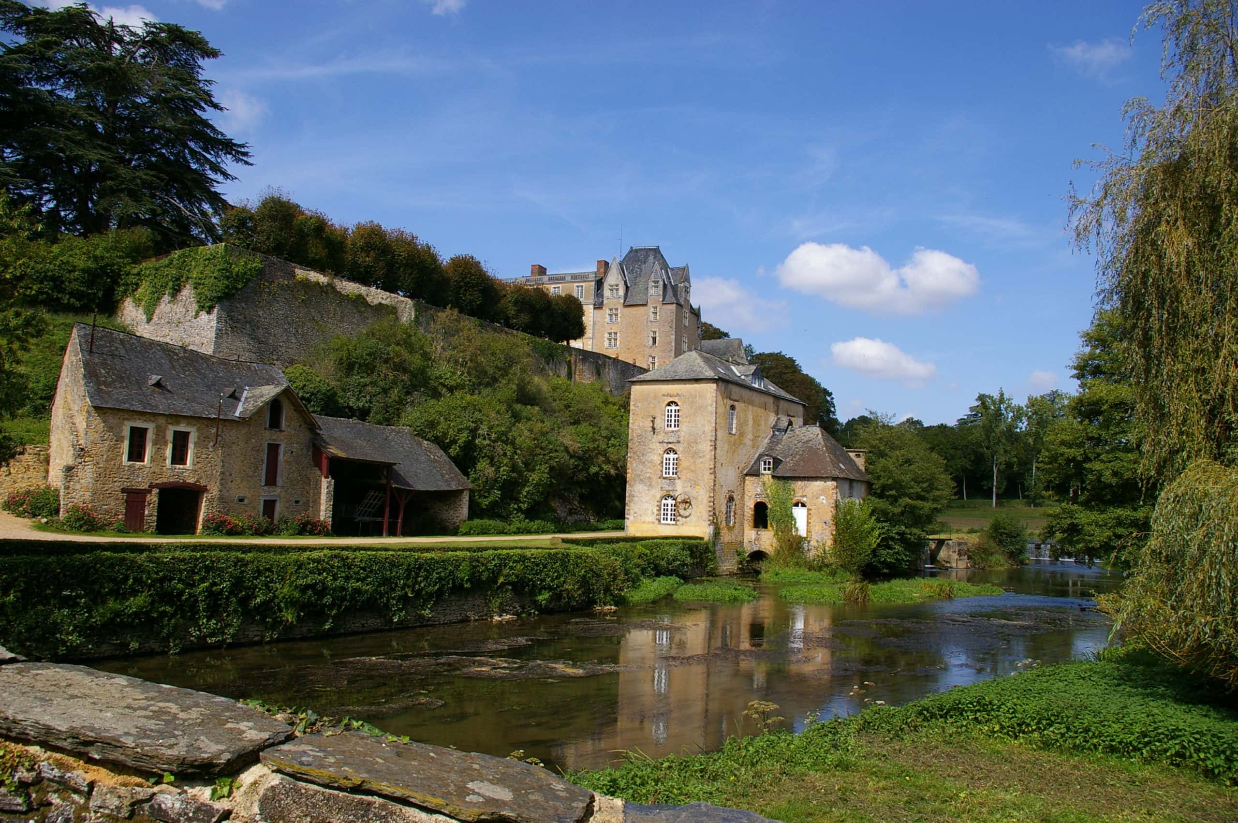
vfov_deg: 47.8
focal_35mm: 27
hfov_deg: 67.4
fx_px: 928
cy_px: 412
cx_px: 619
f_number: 11
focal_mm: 18
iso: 200
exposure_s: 1/250
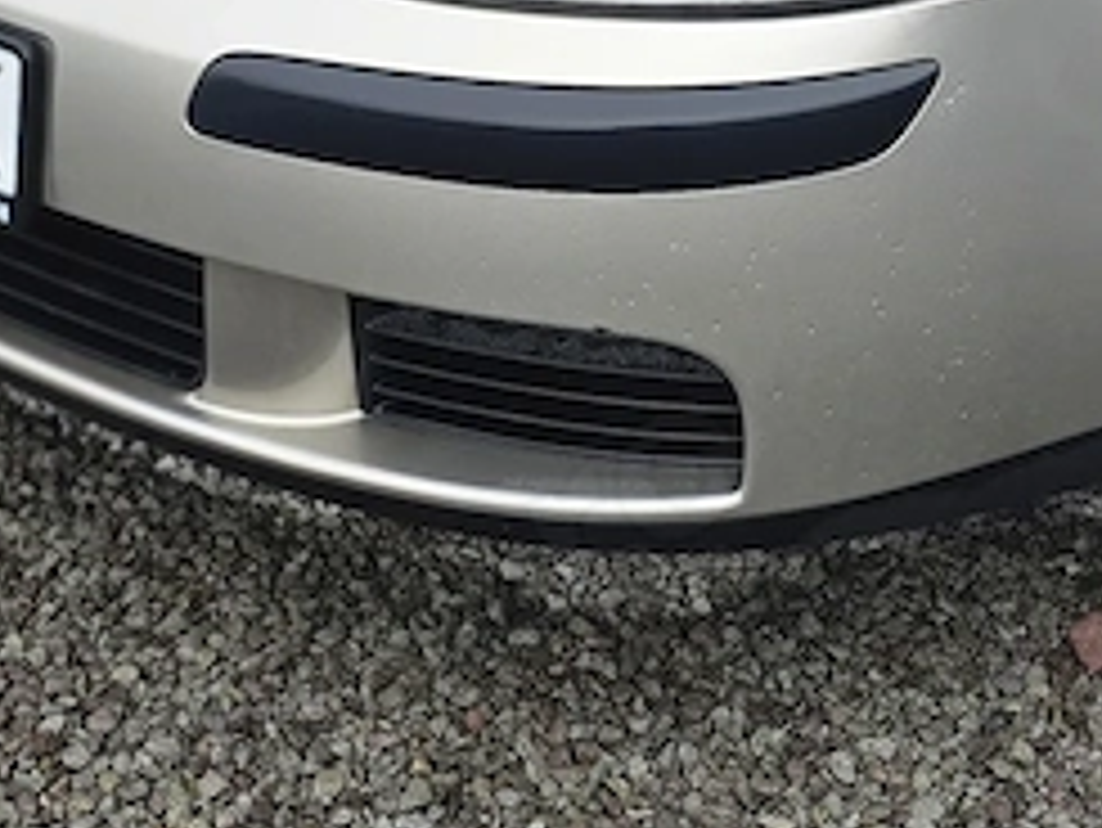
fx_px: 2994
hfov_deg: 20.7
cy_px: -306
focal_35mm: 94
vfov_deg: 14.9
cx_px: 783
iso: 160
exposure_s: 1/100
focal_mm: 6.3
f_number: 1.7
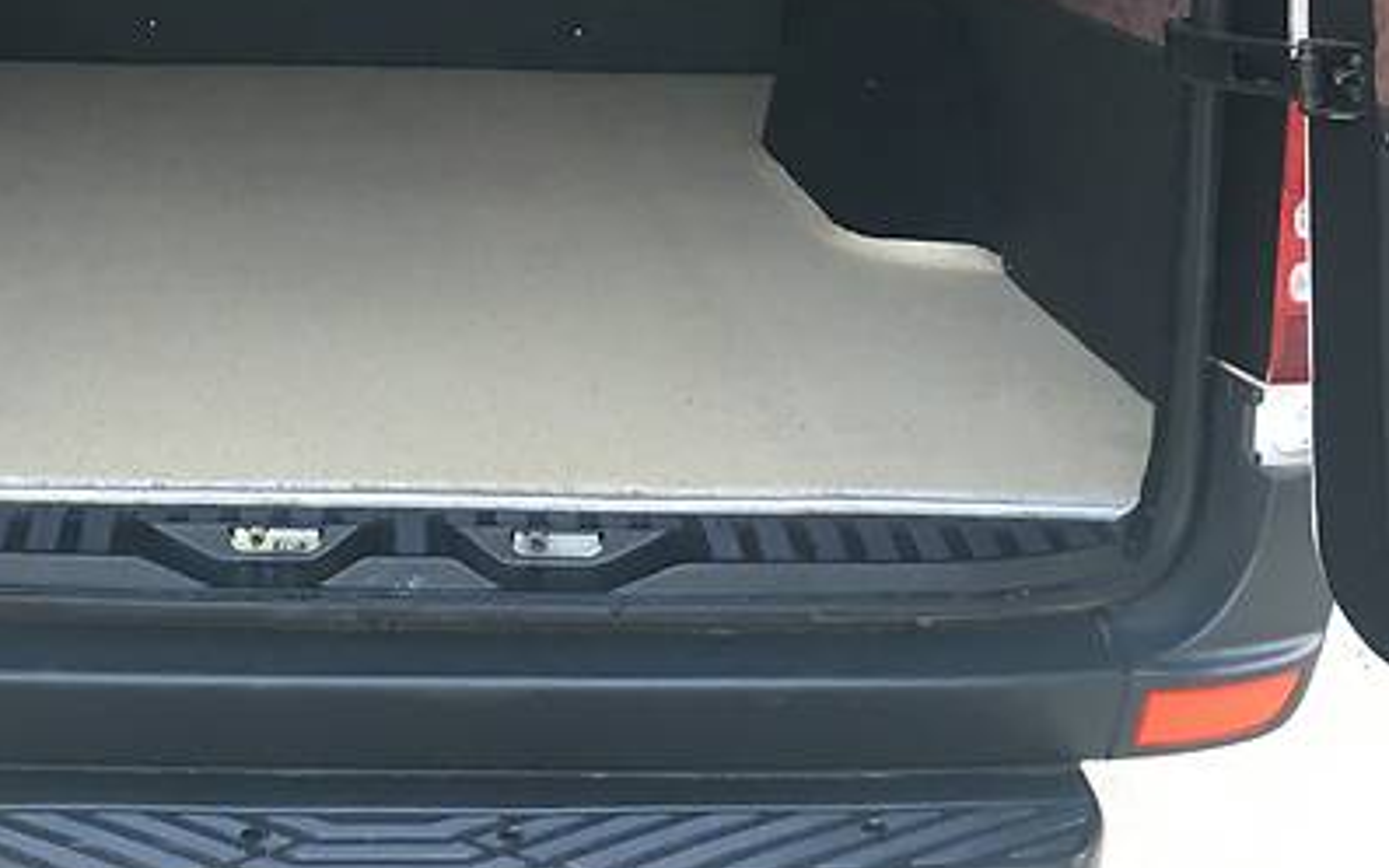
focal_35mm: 62
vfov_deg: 19.9
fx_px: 2347
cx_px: 385
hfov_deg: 32.5
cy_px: -108
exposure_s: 1/33
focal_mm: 4.2
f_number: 2.2
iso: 40
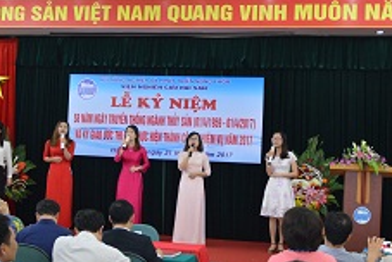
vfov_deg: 20.7
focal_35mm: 66
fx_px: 718
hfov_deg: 30.5
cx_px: 164
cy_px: 128
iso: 400
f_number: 4
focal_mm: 25
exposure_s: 1/15
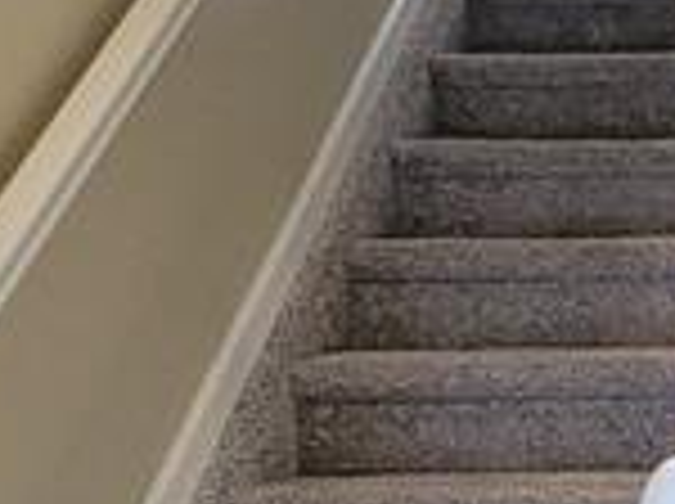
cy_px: 335
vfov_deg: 16.5
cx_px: 1098
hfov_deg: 18.6
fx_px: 1733
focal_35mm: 89
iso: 160
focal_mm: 2.2
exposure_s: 1/60
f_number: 2.2
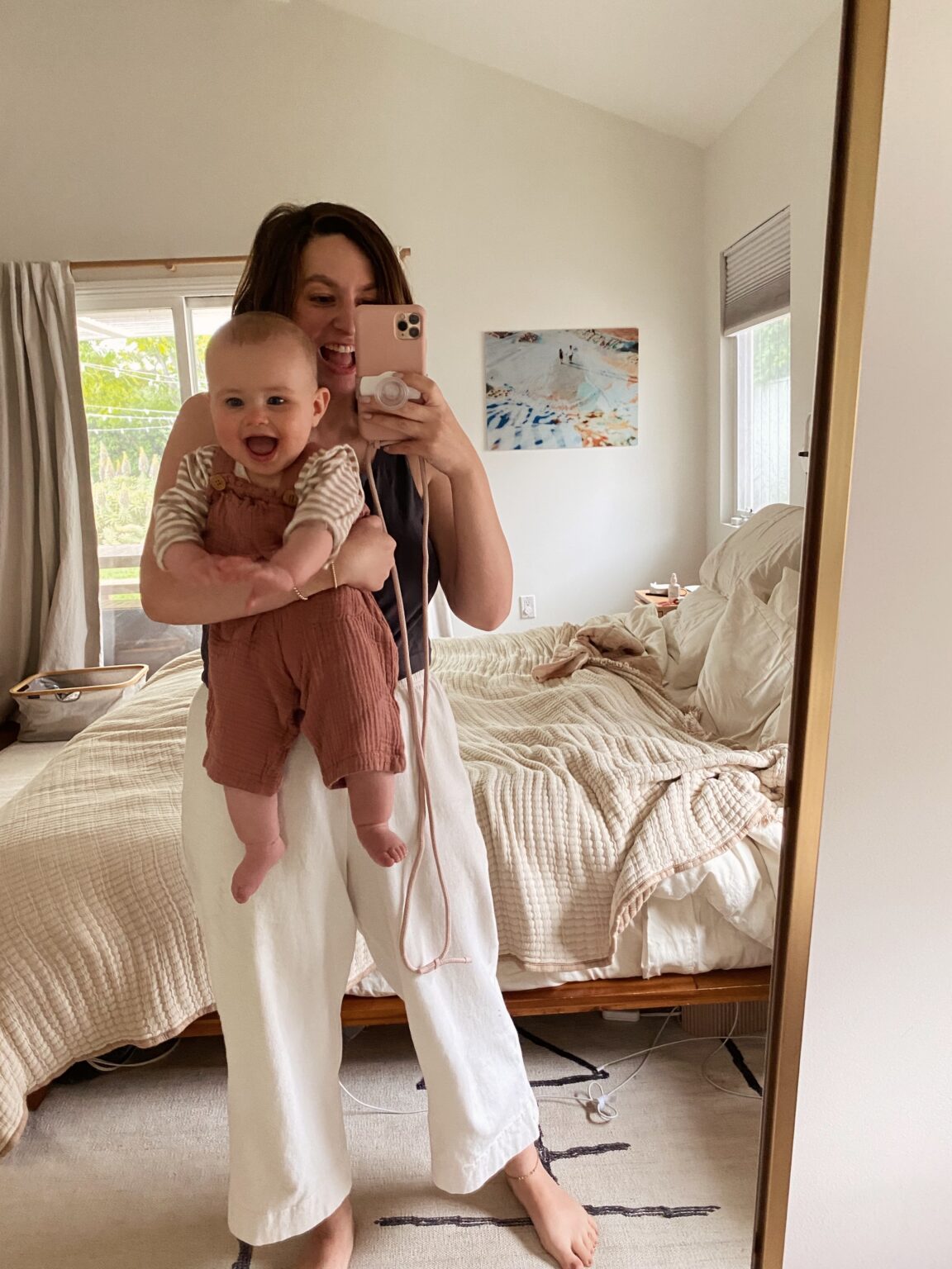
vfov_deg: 67.3
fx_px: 953
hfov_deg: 53.1
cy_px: 634
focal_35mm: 26
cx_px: 476
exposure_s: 1/60
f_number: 1.8
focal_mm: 4.25
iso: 400
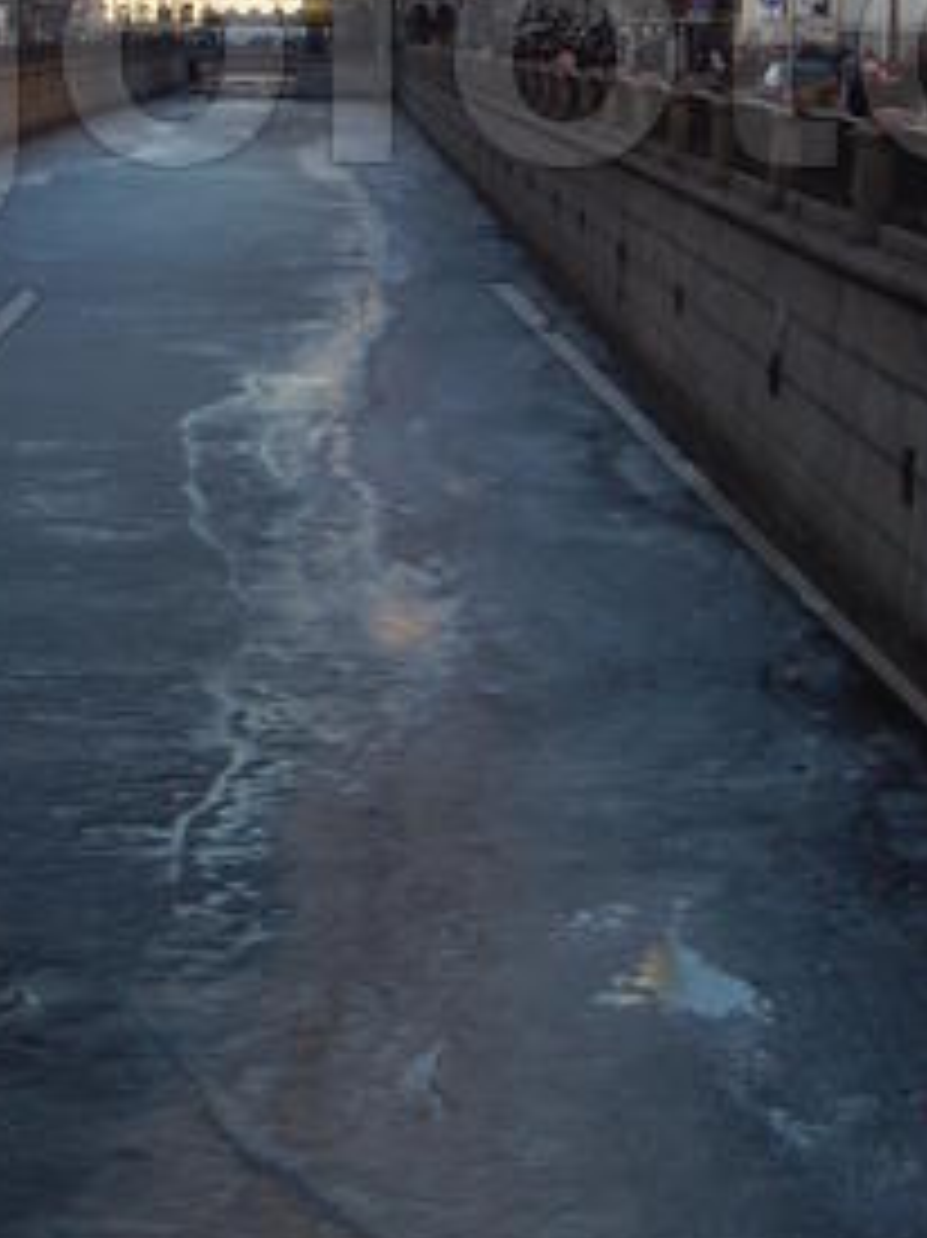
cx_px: 268
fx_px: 4145
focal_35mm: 116
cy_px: 54
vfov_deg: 16.7
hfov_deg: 12.7
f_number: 3.8
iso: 125
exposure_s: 1/400
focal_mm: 9.7
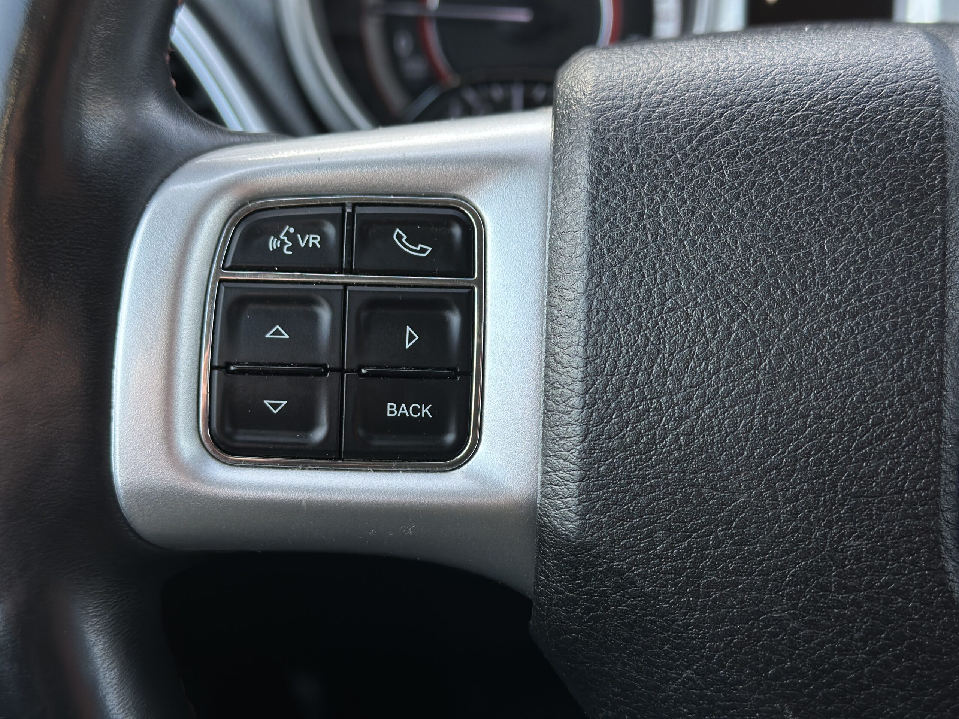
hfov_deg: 39.7
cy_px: 360
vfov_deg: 30.3
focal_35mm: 48
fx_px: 1330
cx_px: 480
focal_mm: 6.86
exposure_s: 1/256
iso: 80
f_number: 1.78
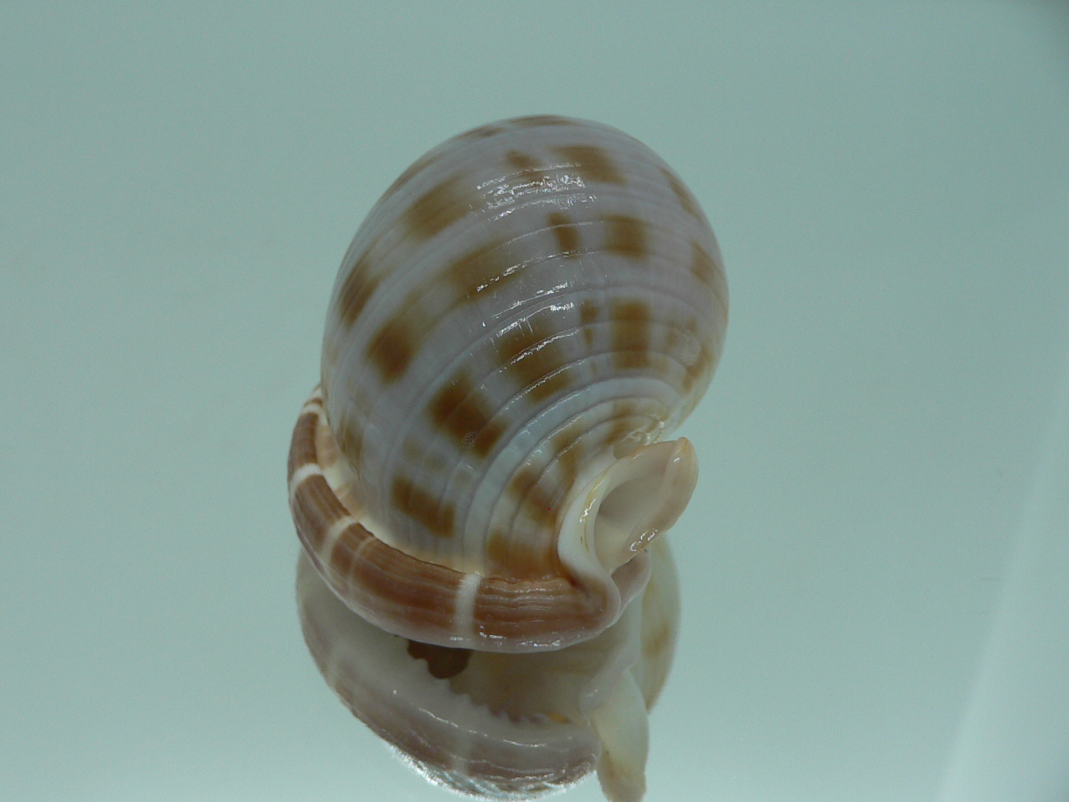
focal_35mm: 39
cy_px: 421
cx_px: 483
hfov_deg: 47.8
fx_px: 1204
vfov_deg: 36.8
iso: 80
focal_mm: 4.6
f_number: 2.8
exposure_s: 1/60
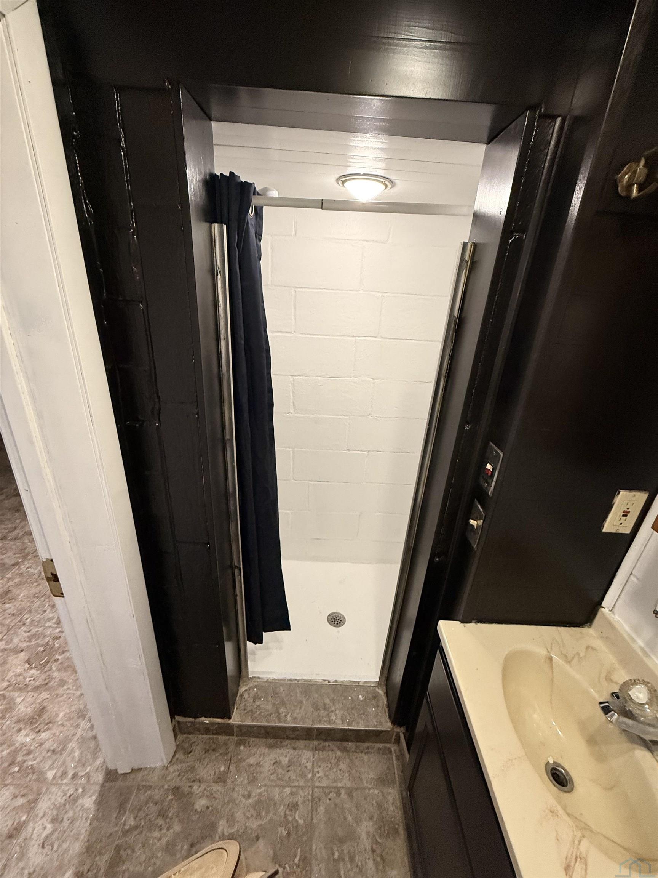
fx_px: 355
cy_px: 439
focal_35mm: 14
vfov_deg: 102.1
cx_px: 329
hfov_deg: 85.7
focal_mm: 2.22
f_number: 2.2
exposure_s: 1/60
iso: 400
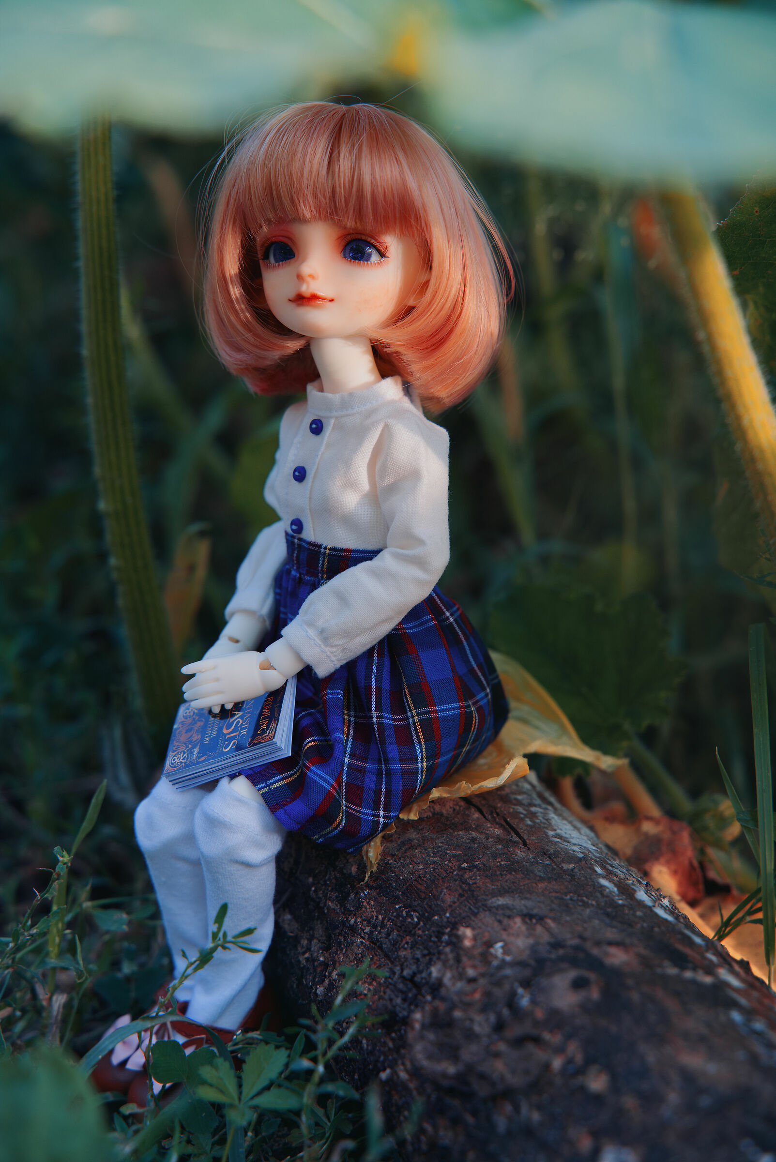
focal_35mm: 75
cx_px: 388
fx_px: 2422
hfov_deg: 18.2
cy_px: 581
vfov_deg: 27.0
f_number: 5
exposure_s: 1/100
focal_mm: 75
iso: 250
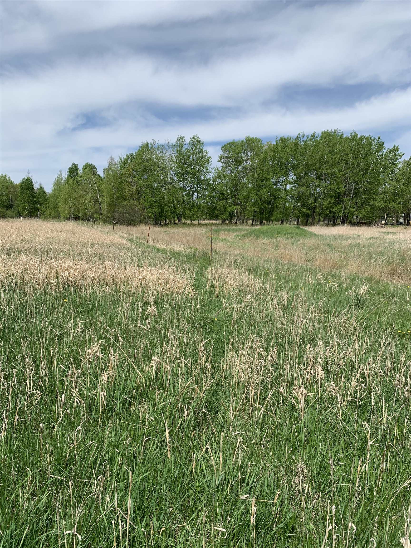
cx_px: 206
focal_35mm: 26
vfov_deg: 67.3
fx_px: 412
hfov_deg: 53.1
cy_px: 274
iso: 25
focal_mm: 4.25
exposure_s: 1/3086
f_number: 1.8
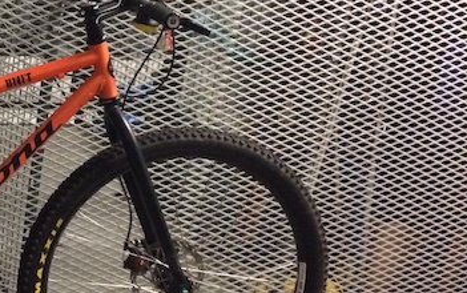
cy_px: 143
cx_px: -56
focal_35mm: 70
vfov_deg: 18.6
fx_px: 892
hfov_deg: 26.8
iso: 500
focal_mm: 4.15
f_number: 2.2
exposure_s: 1/15
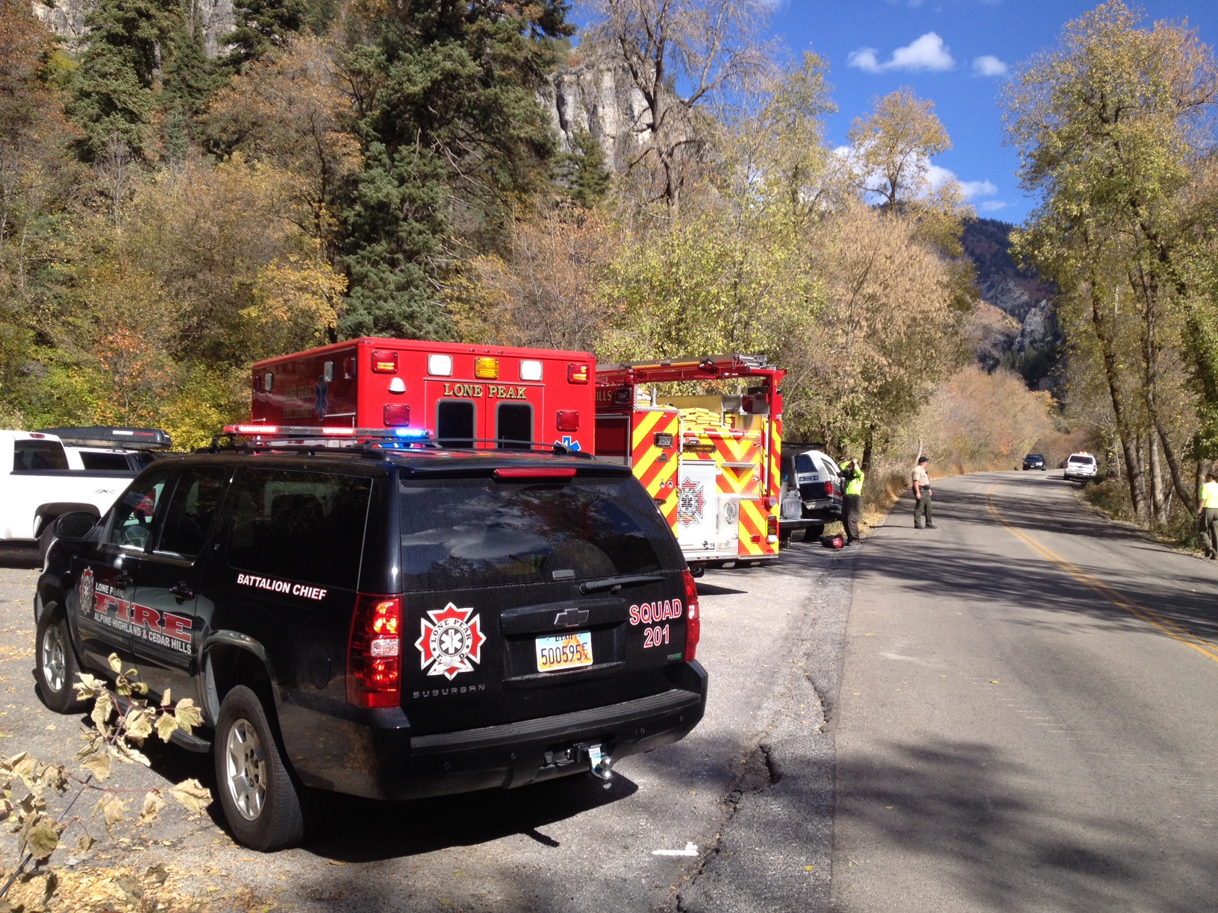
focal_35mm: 35
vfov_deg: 40.7
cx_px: 609
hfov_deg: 52.6
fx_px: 1232
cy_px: 456
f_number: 2.4
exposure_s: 1/1022
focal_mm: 4.28
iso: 50
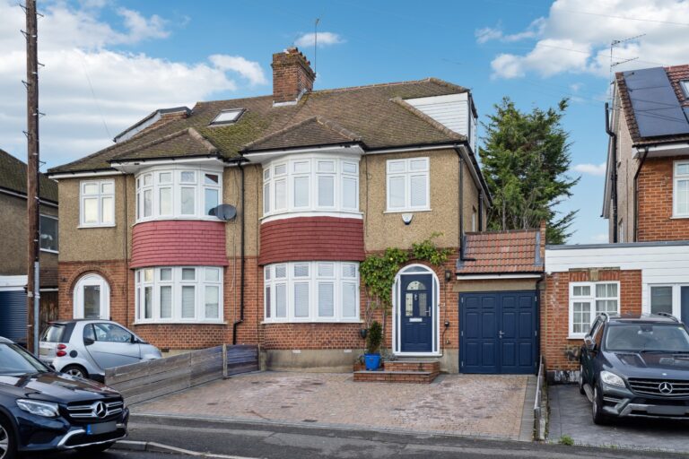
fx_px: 670
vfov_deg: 37.9
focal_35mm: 35
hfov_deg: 54.4
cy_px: 230
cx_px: 344
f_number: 5.6
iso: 320
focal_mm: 35
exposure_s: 1/40
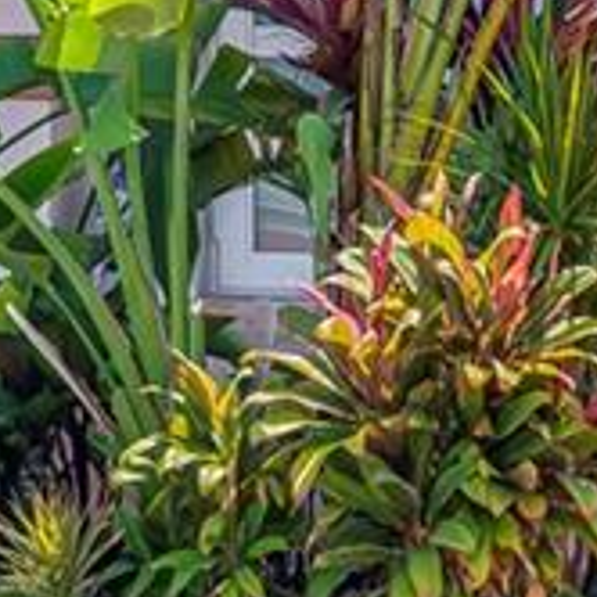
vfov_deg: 8.8
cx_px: -248
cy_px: -237
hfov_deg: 8.7
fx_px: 3824
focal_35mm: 196
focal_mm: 24
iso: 400
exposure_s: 1/320
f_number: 9
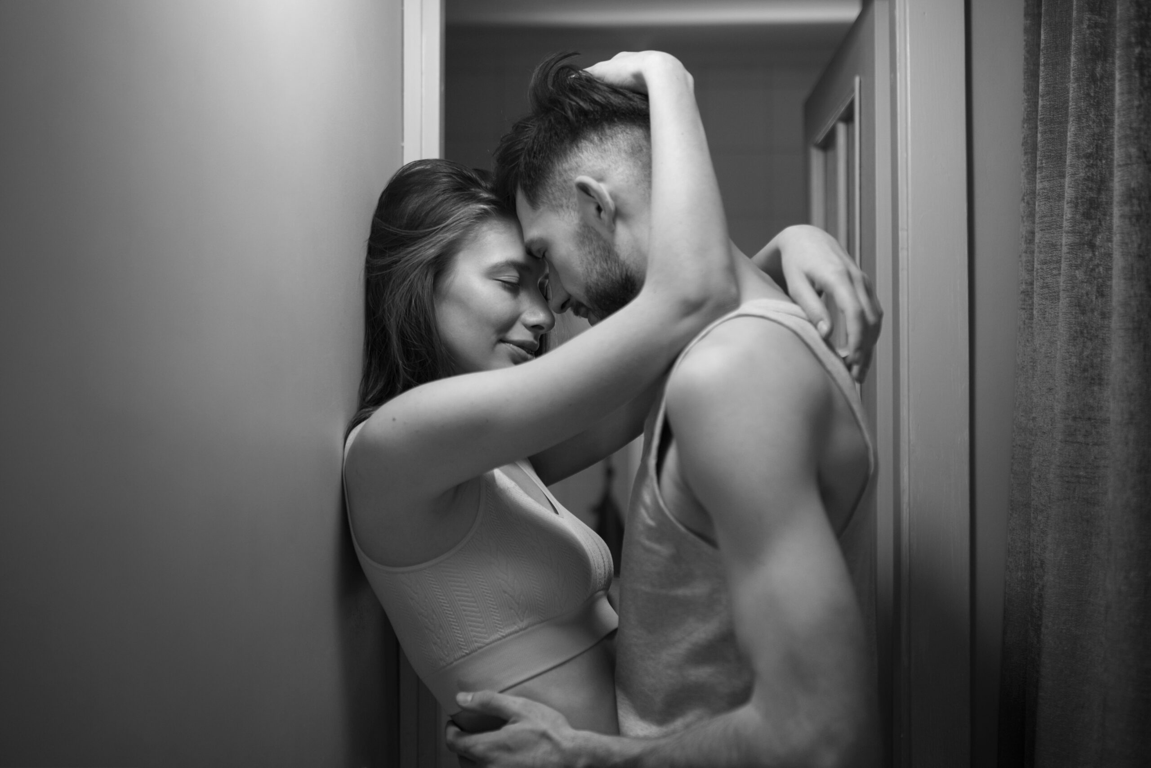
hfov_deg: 54.4
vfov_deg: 37.9
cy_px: 384
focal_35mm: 35
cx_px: 576
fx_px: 1119
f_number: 1.6
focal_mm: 35
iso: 800
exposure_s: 1/200
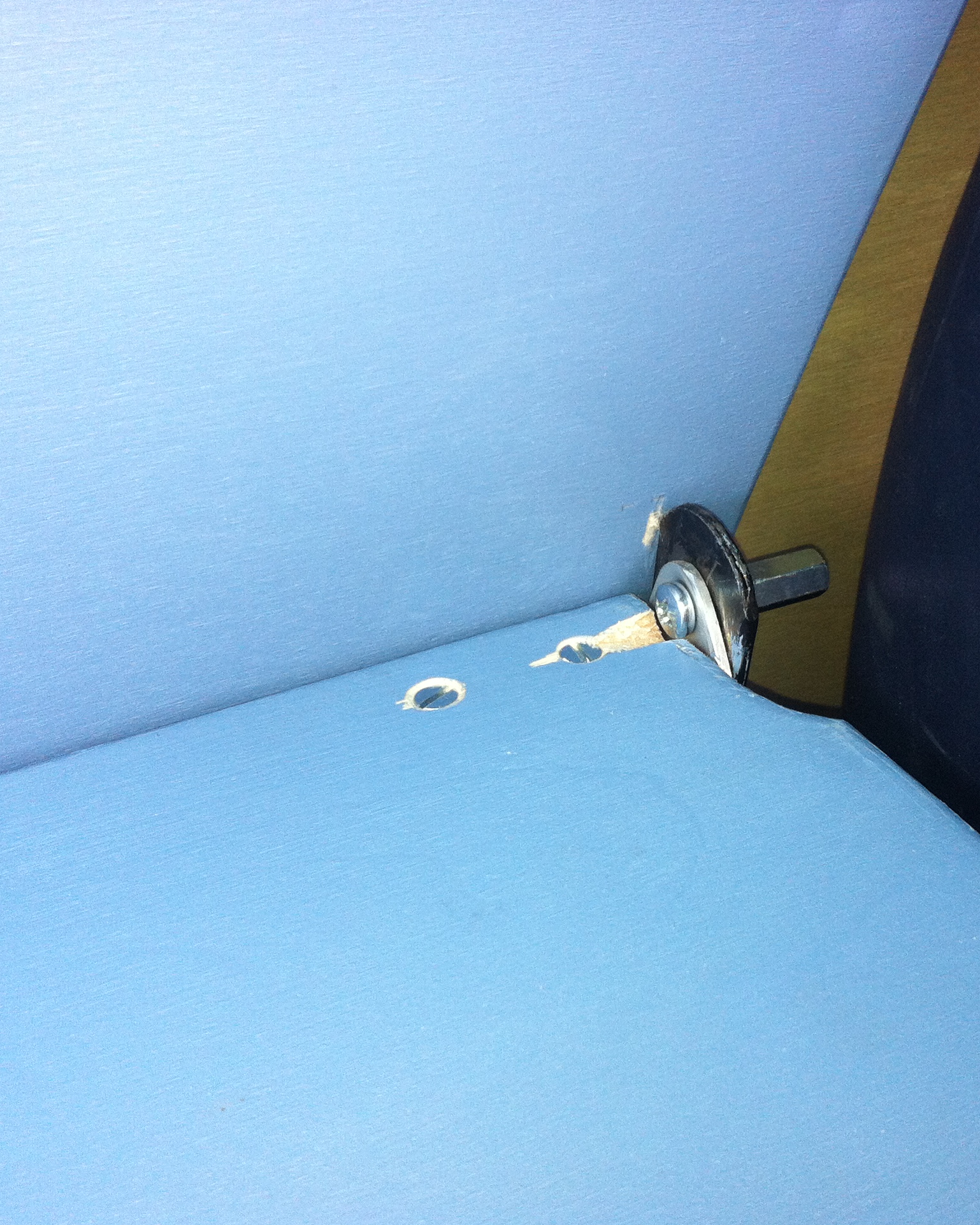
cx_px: 617
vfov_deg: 40.3
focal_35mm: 46
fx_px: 1667
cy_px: 614
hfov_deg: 32.6
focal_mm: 3.85
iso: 125
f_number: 2.8
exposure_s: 1/120
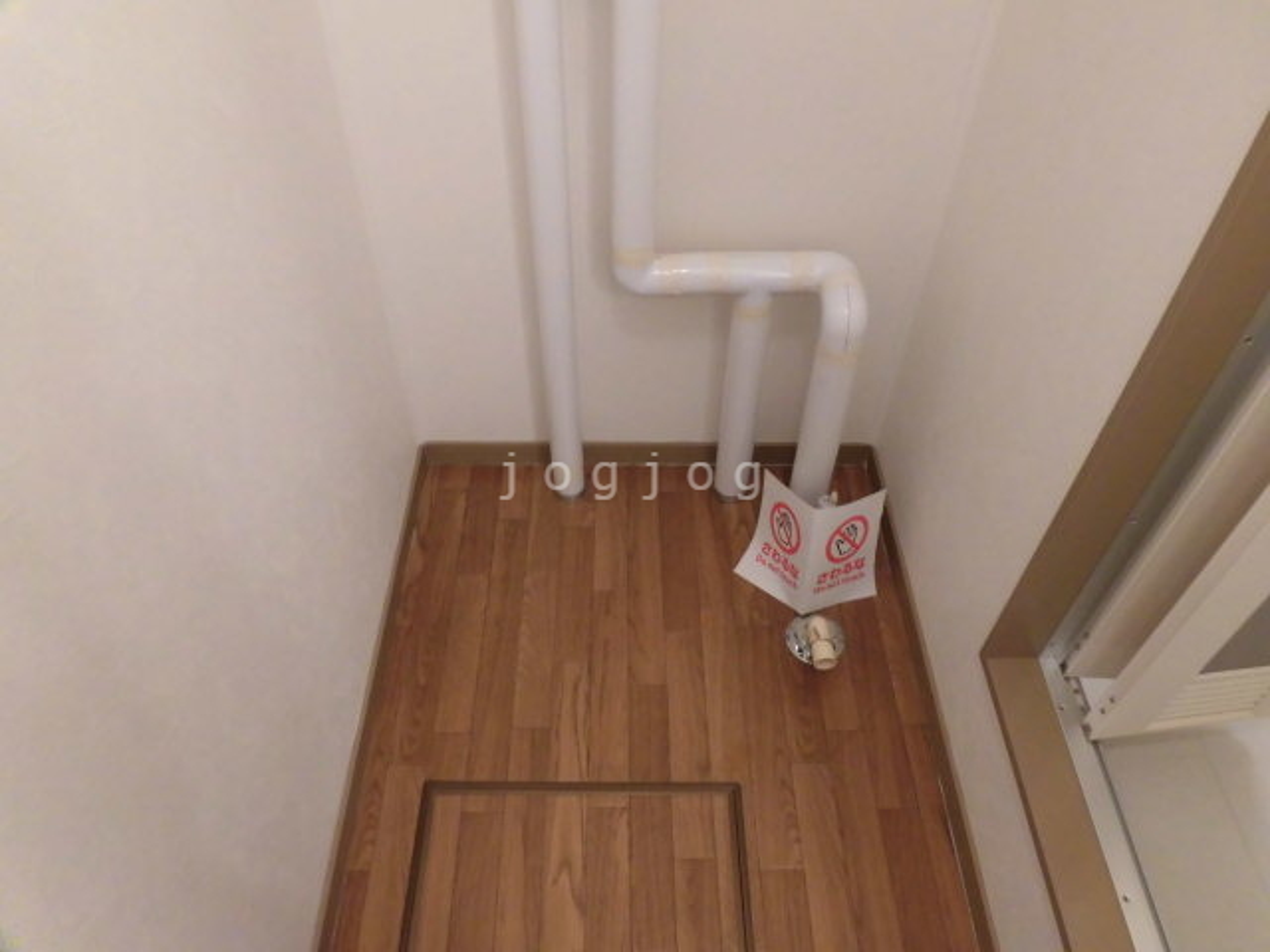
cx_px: 635
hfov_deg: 71.6
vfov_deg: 56.8
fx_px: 881
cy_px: 476
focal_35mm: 24
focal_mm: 4.3
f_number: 3.1
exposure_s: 1/25
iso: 400
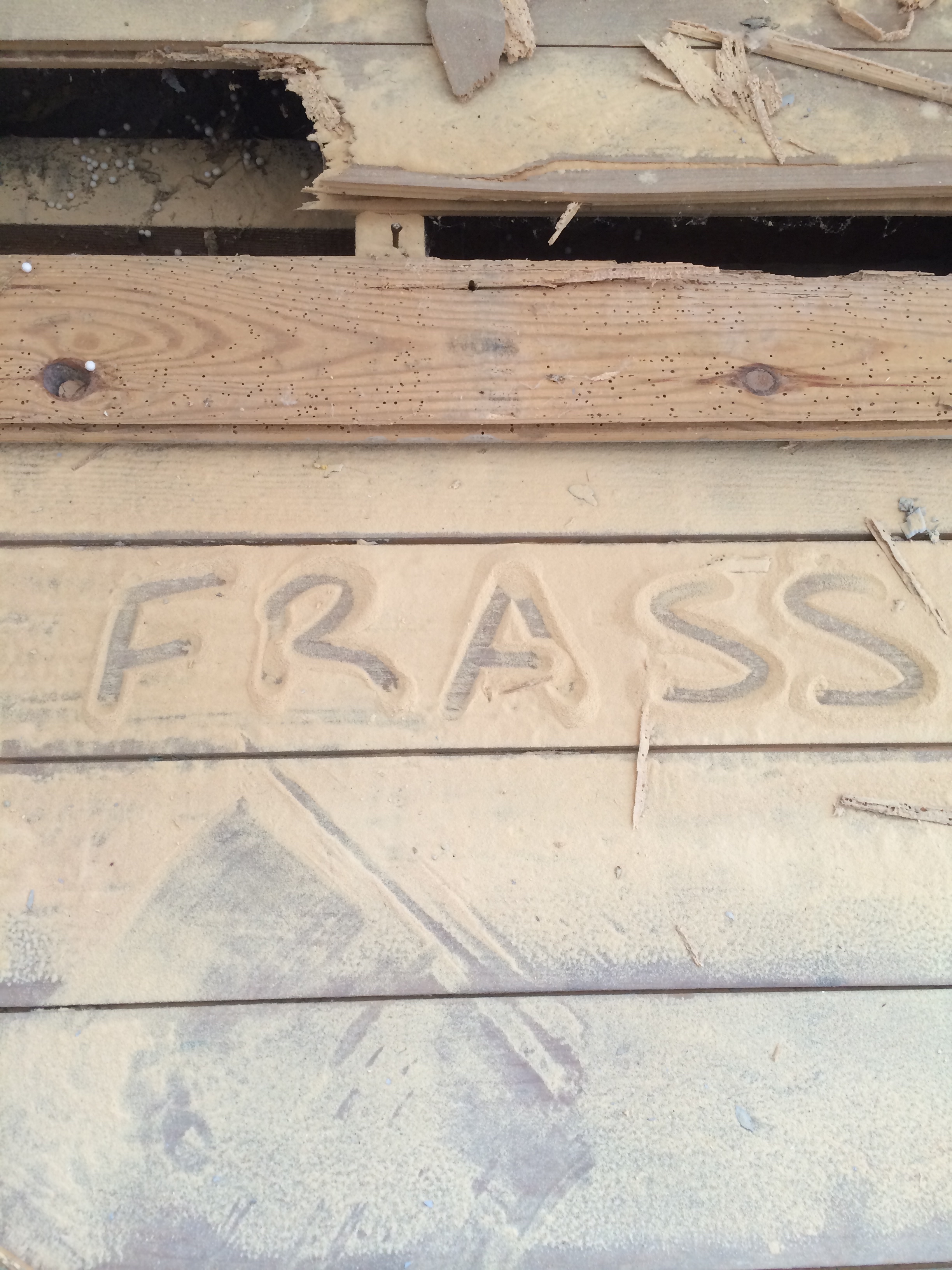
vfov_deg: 60.0
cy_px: 635
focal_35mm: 30
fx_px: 1100
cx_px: 476
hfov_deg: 46.8
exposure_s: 1/30
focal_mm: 4.12
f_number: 2.2
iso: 80
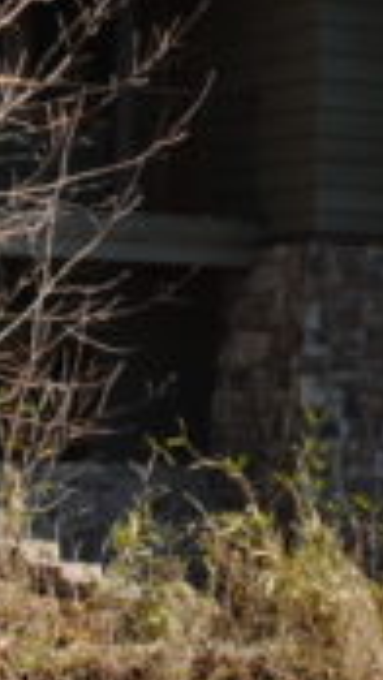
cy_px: -53
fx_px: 4004
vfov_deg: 9.6
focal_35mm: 222
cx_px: 305
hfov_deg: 5.5
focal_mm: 24
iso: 100
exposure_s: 1/160
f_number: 6.3
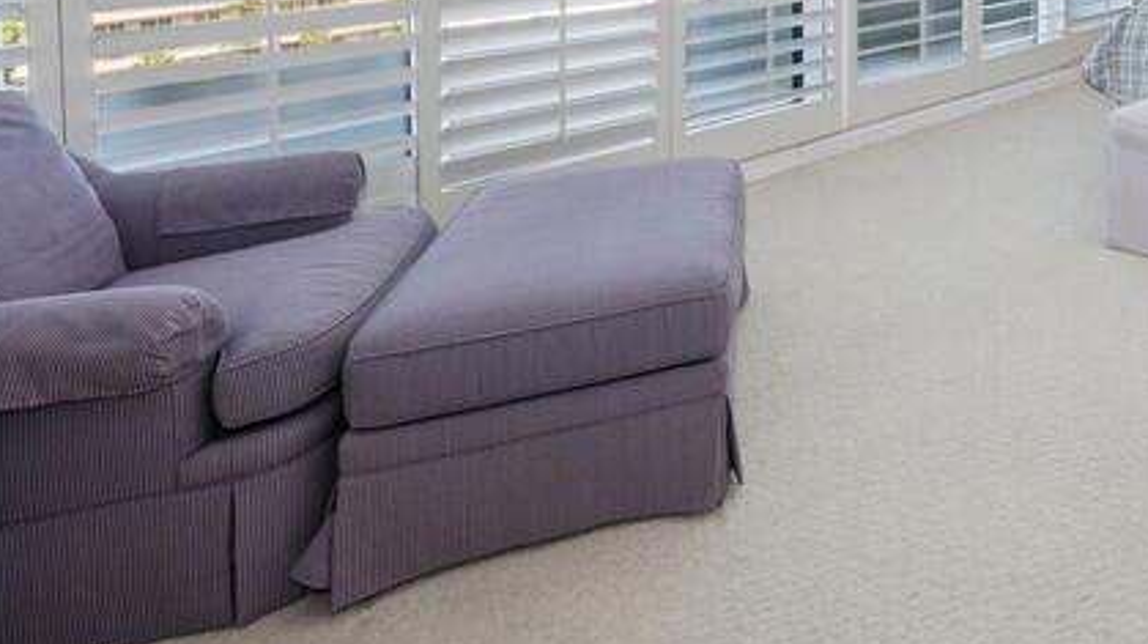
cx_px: 1082
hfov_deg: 57.4
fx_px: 821
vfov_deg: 33.8
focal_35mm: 27
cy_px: -145
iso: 160
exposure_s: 1/6
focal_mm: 12
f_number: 11
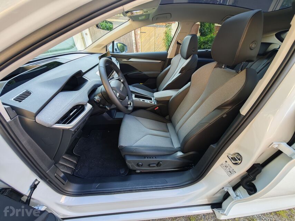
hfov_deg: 110.5
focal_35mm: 12
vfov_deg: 94.5
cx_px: 148
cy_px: 110
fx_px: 102
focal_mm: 2.03
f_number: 1.8
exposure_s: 1/50
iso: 160
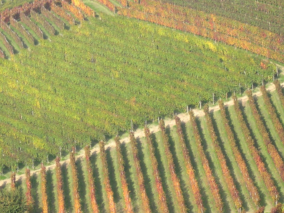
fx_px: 1903
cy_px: 135
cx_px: 114
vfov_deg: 6.4
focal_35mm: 232
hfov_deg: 8.5
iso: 141
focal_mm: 24
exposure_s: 1/328
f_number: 4.9
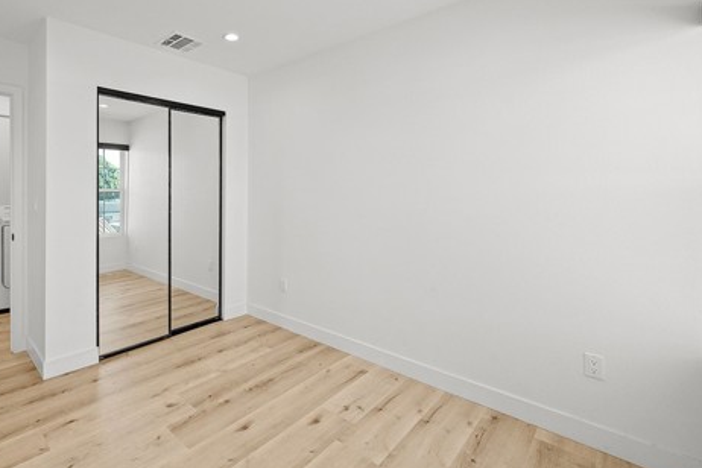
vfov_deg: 67.0
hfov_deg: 88.4
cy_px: 196
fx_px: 351
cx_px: 269
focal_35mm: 18
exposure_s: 1/400
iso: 640
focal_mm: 13
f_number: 4
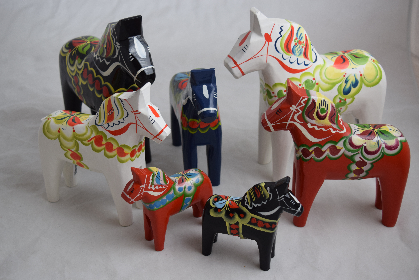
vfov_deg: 30.8
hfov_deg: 45.0
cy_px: 140
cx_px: 210
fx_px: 506
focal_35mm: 44
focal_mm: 29
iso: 400
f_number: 5.6
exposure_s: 1/125
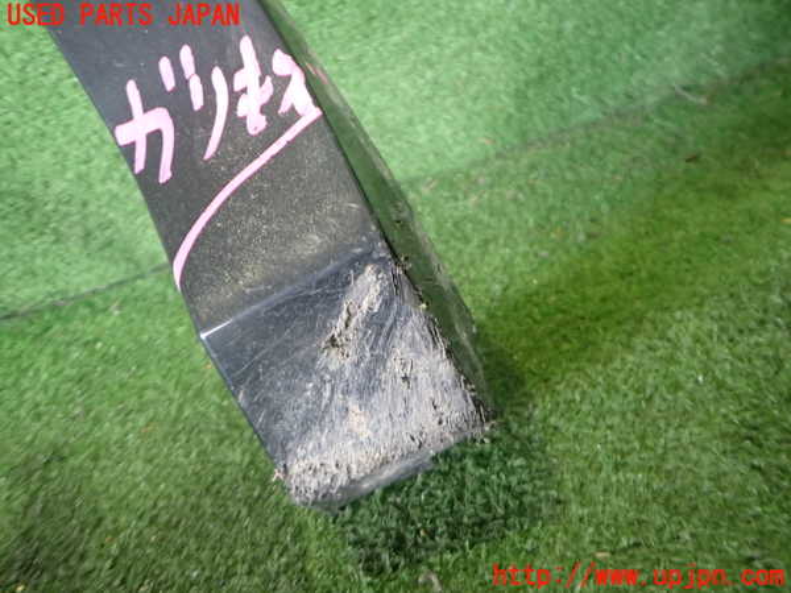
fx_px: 571
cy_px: 296
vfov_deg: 54.9
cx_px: 396
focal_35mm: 25
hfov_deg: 69.4
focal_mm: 4.5
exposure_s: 1/30
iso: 320
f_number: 2
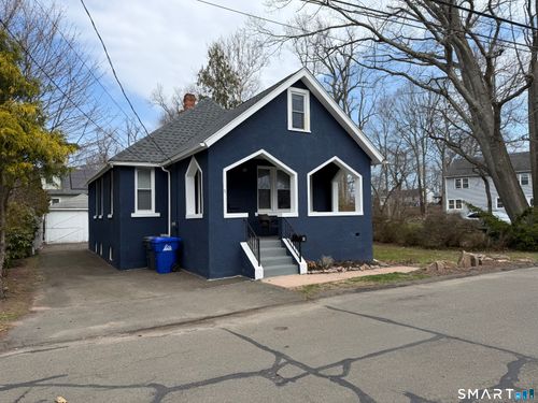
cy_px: 202
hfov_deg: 71.6
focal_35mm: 24
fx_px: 373
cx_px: 269
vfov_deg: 56.8
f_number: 1.78
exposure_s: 1/2907
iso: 80
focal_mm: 6.76
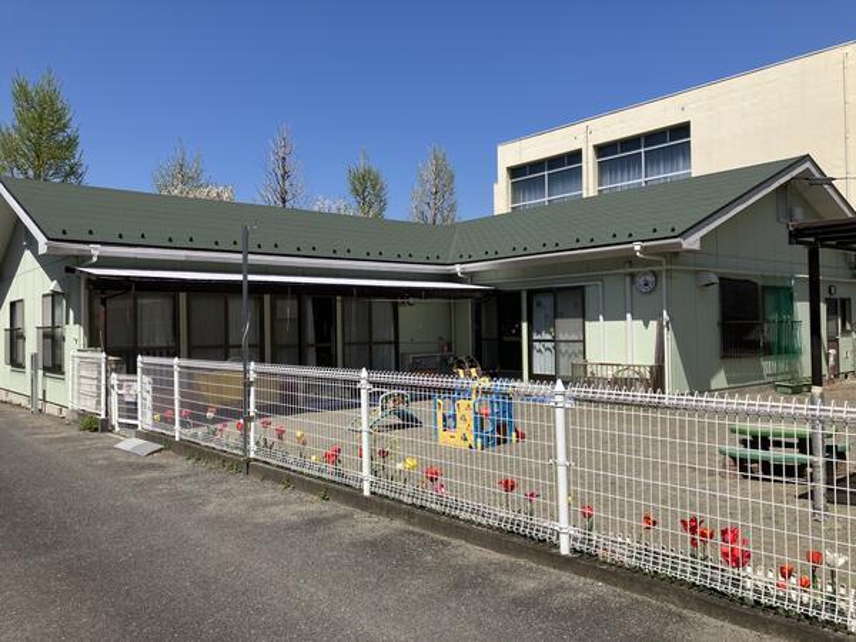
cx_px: 428
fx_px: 692
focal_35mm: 28
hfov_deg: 63.4
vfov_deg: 49.7
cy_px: 321
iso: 32
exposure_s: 1/2857
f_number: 1.8
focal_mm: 3.99
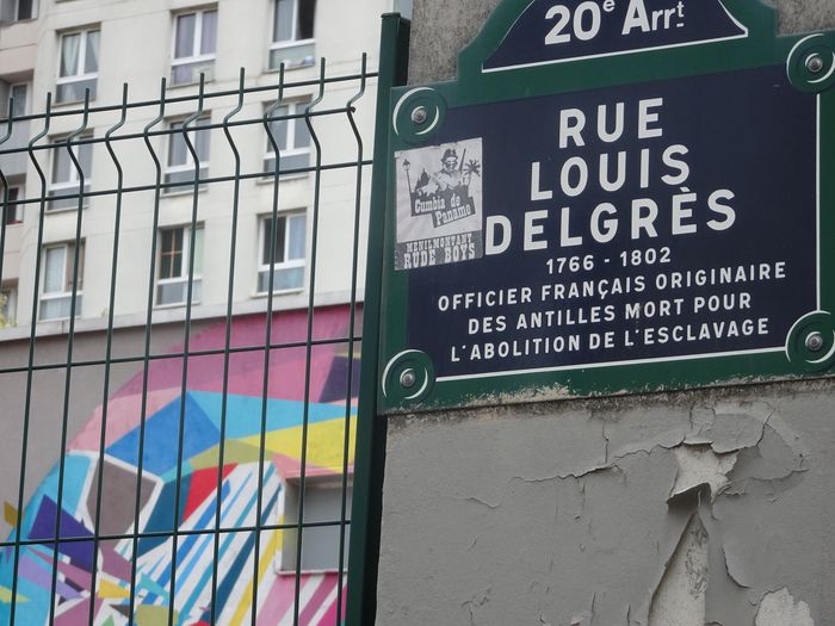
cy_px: 313
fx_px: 3160
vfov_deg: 11.3
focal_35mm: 131
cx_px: 418
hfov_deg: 15.1
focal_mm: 22.38
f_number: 5.6
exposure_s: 1/160
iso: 125
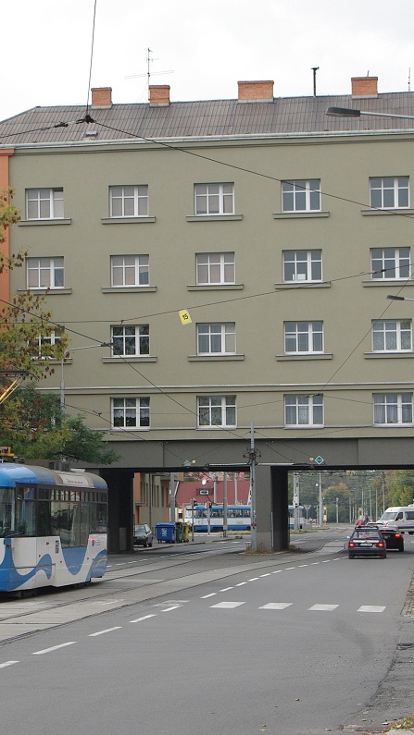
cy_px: 368
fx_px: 2069
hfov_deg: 11.4
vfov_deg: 20.2
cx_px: 110
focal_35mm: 106
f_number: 8
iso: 400
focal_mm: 45
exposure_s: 1/200
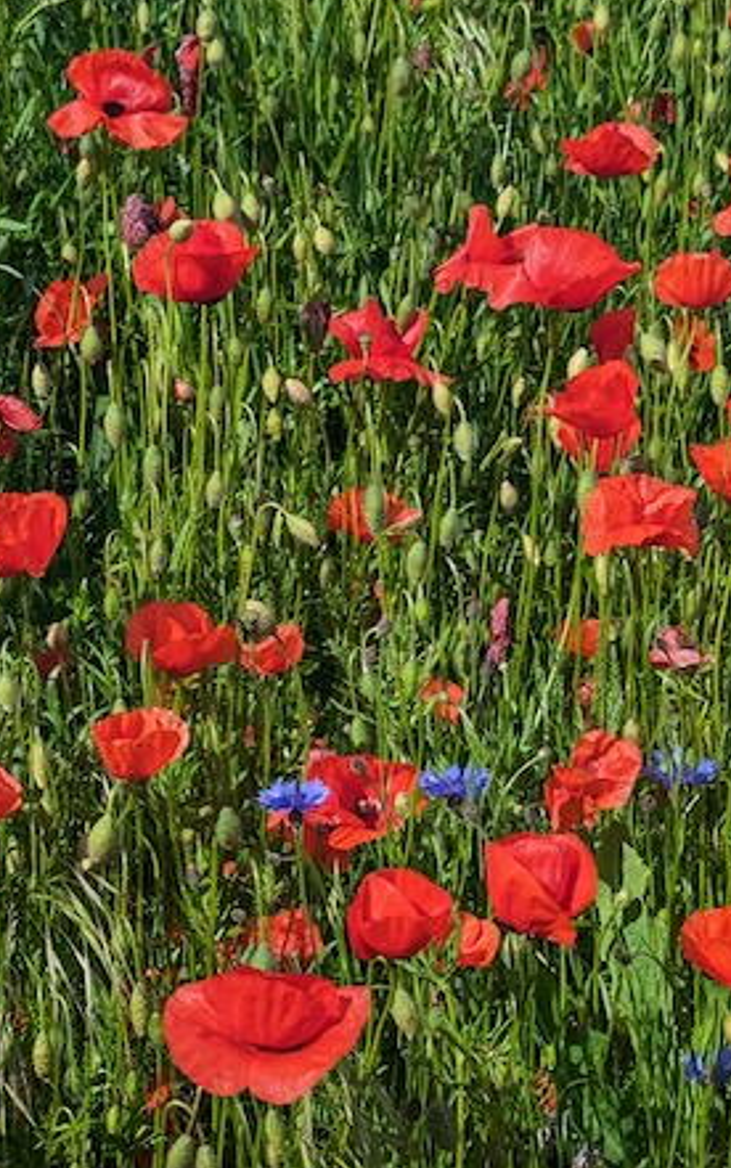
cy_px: 600
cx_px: 332
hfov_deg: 15.0
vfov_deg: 23.8
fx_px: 2770
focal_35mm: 87
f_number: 1.85
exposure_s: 1/2817
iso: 46
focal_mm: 6.81
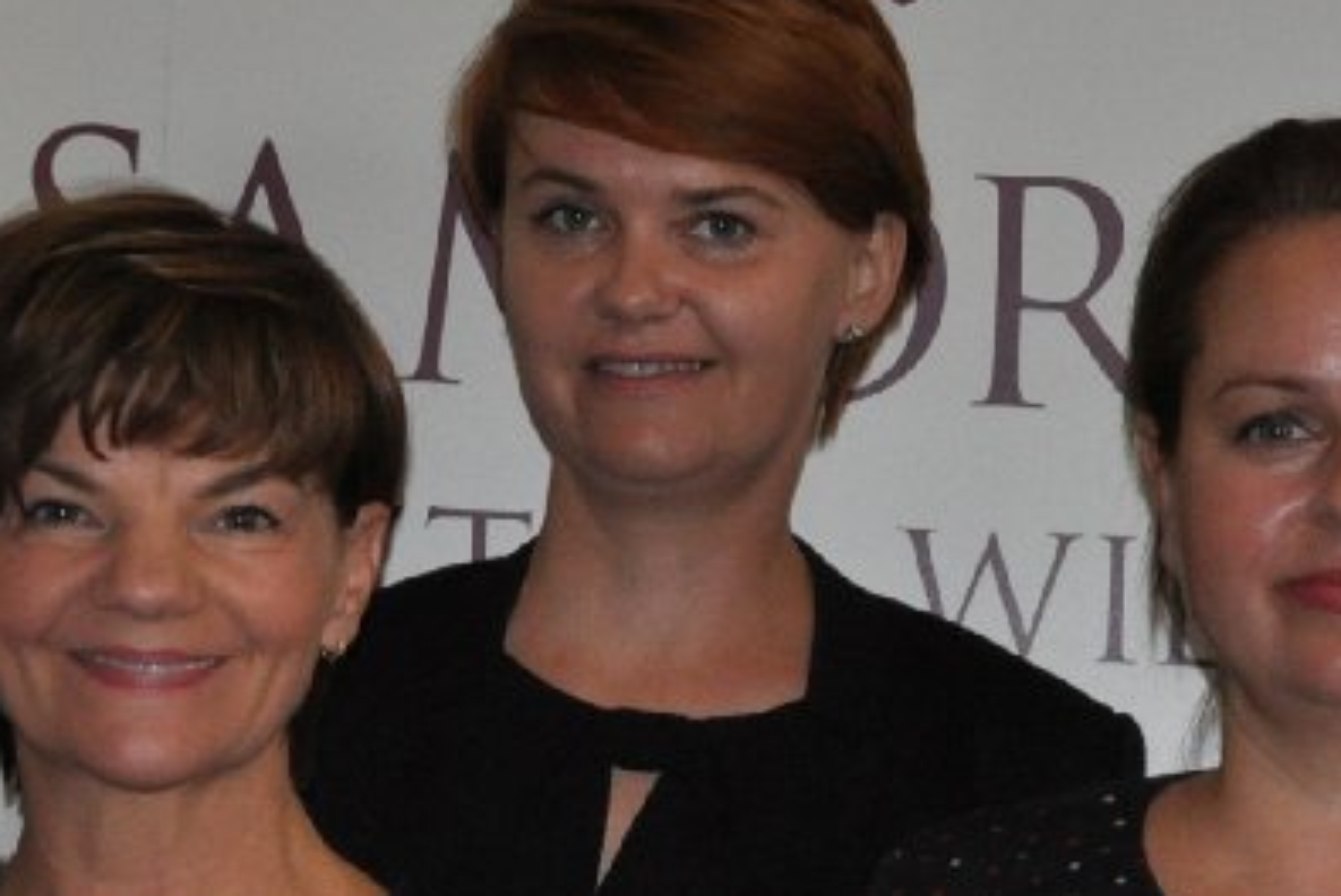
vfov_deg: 7.1
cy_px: 1161
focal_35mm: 191
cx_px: 825
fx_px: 7120
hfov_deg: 10.8
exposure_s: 1/60
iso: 800
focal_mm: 36
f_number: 5
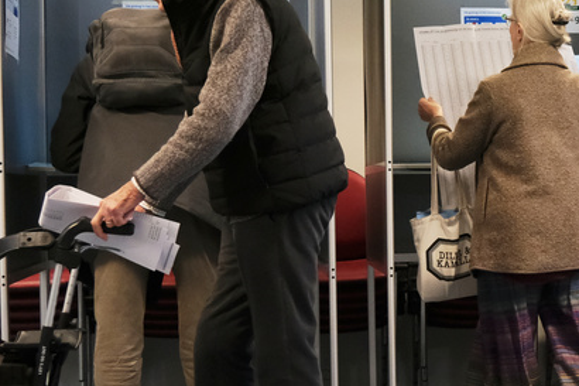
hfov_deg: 25.3
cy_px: 230
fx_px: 1206
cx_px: 621
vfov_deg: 18.2
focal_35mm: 75
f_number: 3.2
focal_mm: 20
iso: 3200
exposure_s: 1/250
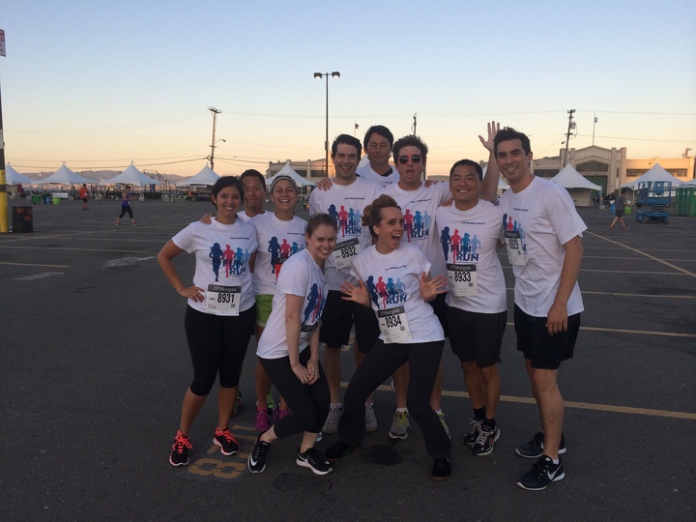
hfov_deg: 60.0
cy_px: 261
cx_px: 348
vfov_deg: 46.8
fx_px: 603
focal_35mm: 30
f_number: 2.2
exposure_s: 1/488
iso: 32
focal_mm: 4.12
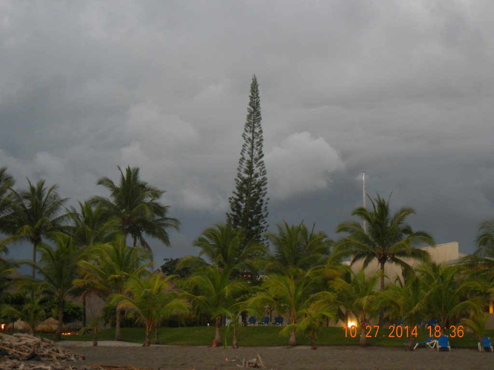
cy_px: 185
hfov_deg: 28.6
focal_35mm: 68
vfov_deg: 21.6
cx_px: 247
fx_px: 970
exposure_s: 1/2.3
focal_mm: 12.2
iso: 400
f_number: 4.1
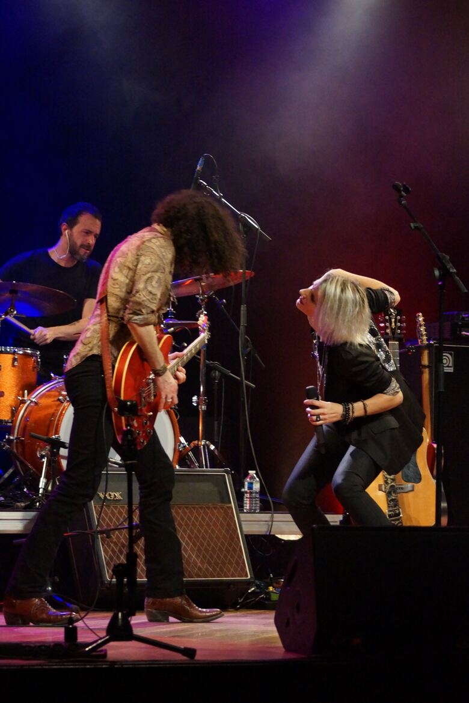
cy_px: 352
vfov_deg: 16.1
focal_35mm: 128
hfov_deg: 10.8
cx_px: 234
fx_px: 2491
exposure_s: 1/125
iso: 3200
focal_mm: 85
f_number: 4.5
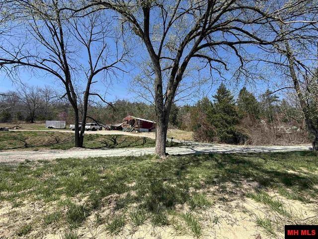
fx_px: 129
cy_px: 120
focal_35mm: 14
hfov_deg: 102.1
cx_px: 159
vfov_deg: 85.7
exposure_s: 1/1368
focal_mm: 2.22
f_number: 2.2
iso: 50
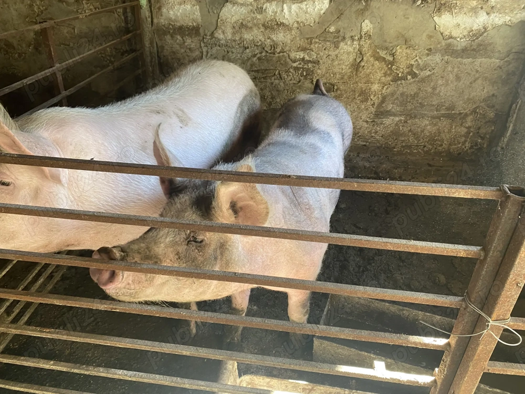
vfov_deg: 53.1
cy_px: 197
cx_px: 262
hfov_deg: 67.3
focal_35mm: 26
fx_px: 394
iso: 125
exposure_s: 1/94
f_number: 1.8
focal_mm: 4.25
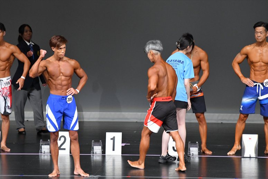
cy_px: 90
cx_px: 134
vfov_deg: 4.4
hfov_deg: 6.5
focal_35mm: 315
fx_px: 2344
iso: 5000
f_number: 5.6
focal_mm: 210
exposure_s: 1/400
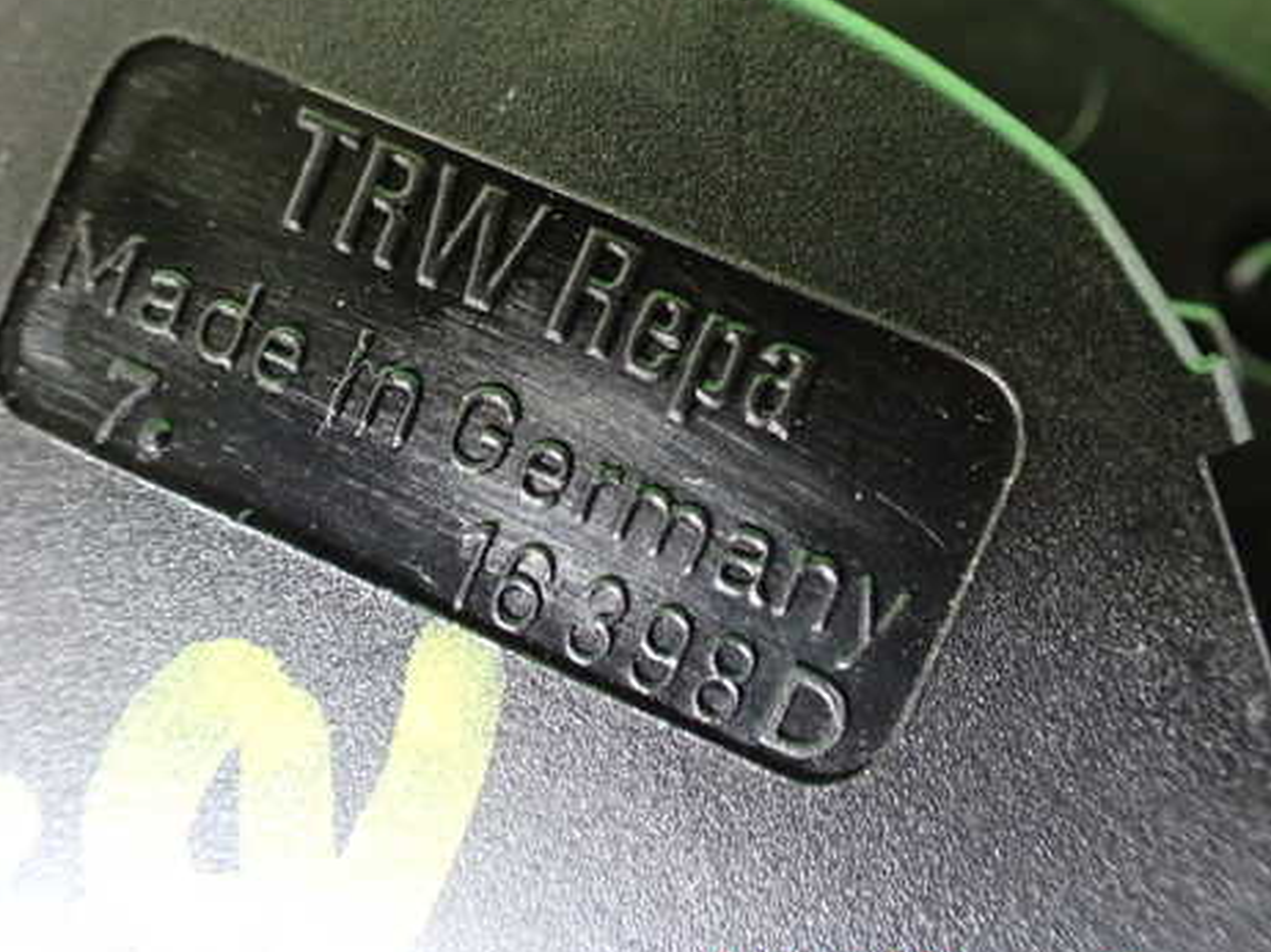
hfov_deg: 47.6
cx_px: 514
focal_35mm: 39
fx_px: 1431
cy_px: 399
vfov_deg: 36.7
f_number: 2.3
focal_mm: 5.4
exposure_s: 1/30
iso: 1000
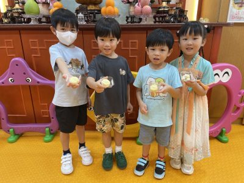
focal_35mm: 26
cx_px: 122
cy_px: 92
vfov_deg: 53.1
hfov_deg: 67.3
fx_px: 183
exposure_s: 1/100
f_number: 1.6
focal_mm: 4.2
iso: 100
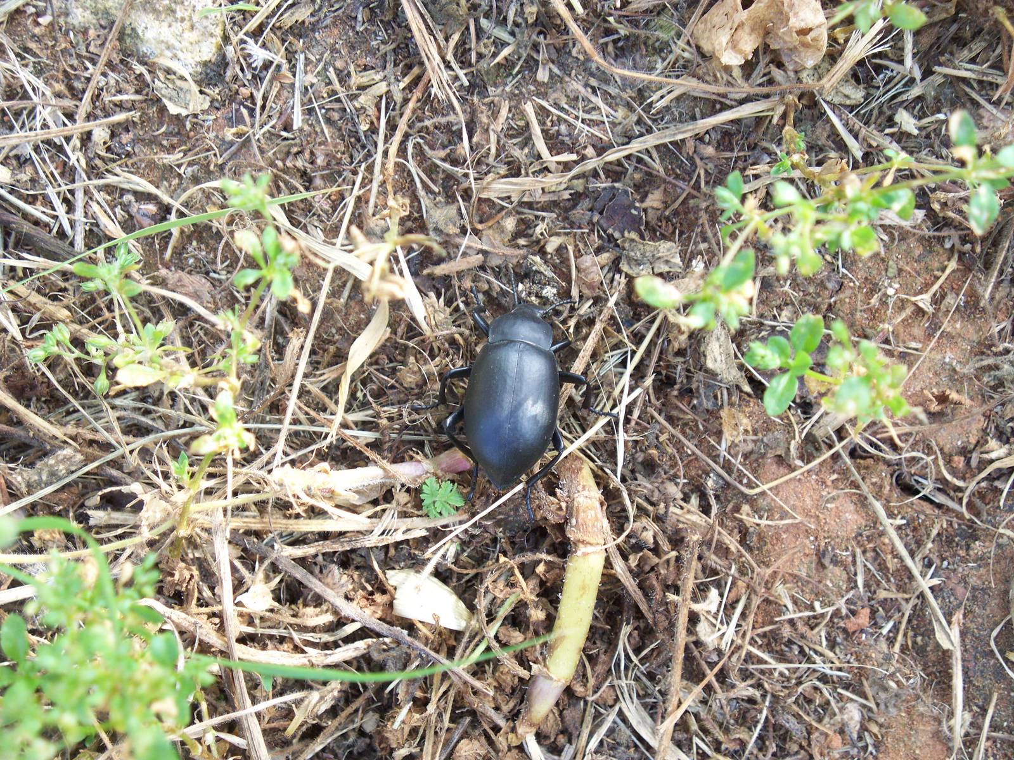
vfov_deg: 18.4
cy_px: 380
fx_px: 2343
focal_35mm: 80
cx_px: 507
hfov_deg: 24.4
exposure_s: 1/100
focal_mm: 16.86
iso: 160
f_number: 3.4
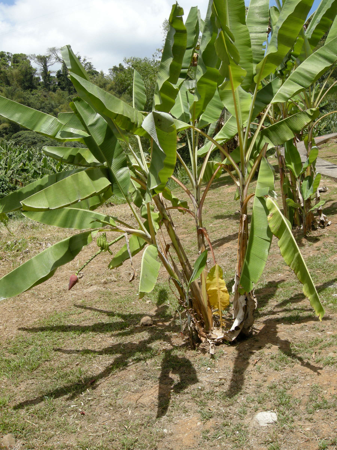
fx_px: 454
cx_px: 168
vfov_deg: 52.6
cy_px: 225
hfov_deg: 40.7
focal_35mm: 35
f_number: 5.4
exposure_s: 1/245
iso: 64
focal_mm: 7.5
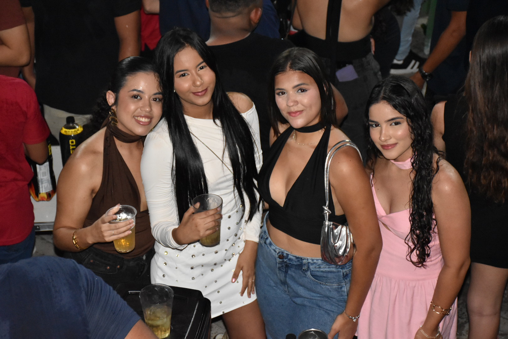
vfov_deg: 15.2
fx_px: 1270
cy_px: 170
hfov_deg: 22.6
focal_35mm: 90
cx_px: 254
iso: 3200
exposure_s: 1/60
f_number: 5
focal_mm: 60
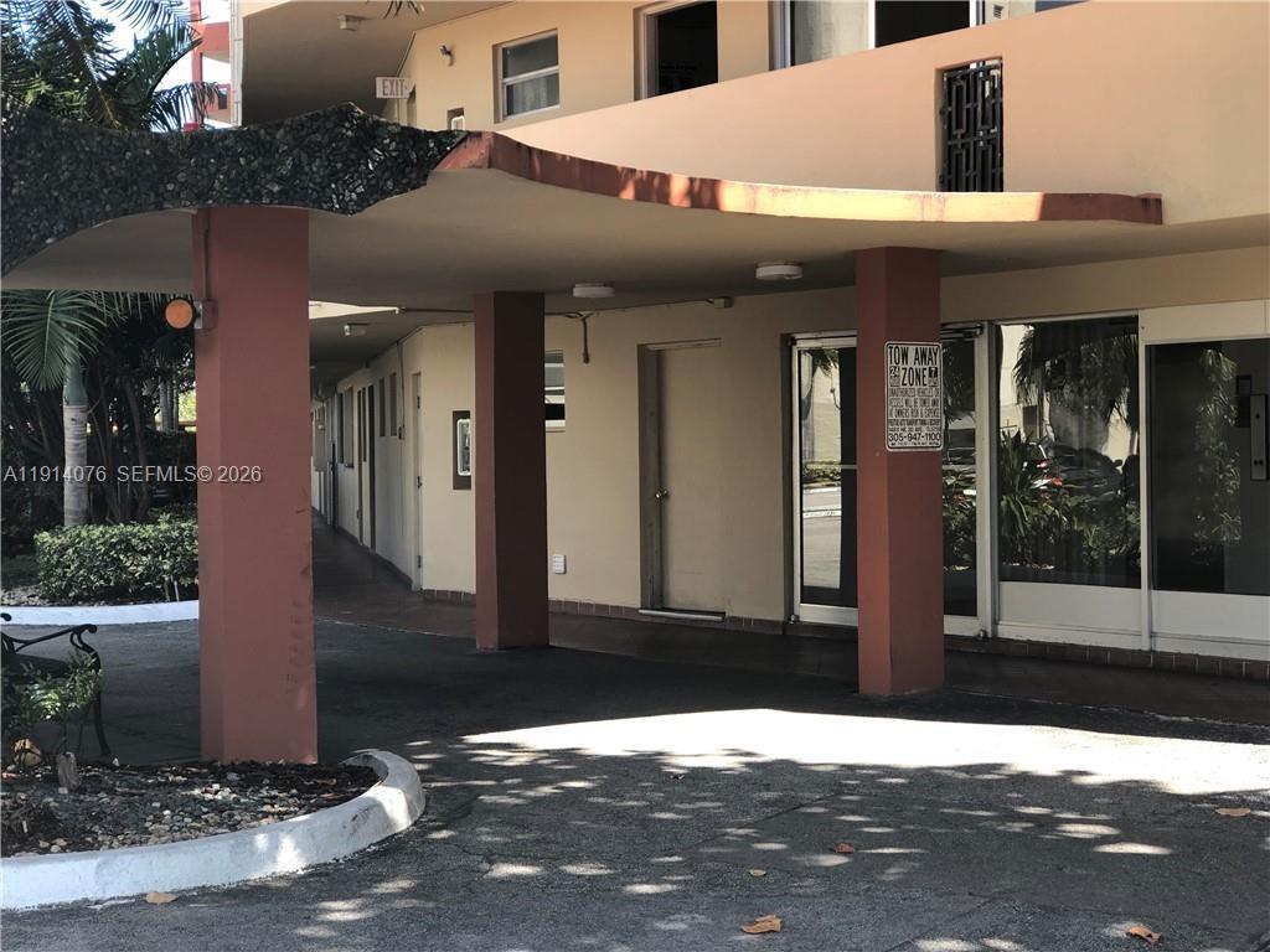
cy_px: 476
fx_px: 2091
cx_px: 635
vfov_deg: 25.7
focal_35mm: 57
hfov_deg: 33.8
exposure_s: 1/120
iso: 20
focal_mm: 6.6
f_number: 2.8
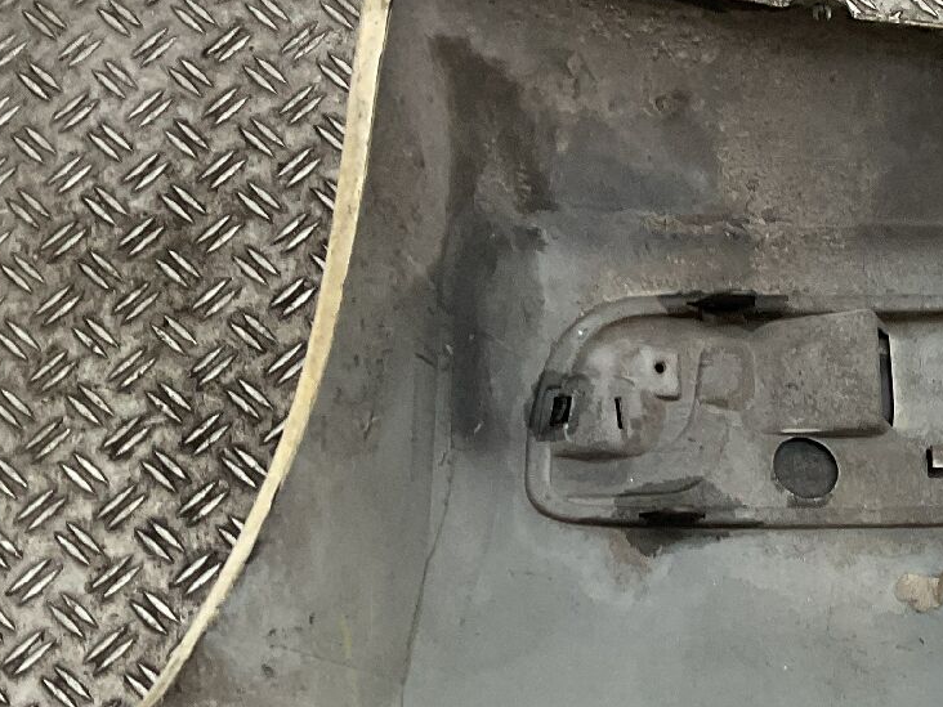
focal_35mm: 76
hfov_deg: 23.8
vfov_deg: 19.2
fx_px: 2070
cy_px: 543
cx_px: 1072
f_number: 1.8
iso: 50
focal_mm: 3
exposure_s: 1/100
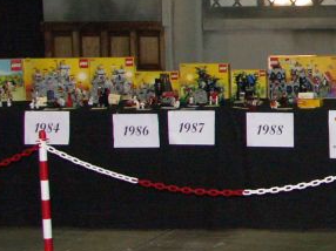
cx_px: 458
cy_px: 88
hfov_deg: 17.5
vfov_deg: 14.2
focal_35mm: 104
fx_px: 1009
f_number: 2.8
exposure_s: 1/50
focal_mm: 7.49
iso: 200
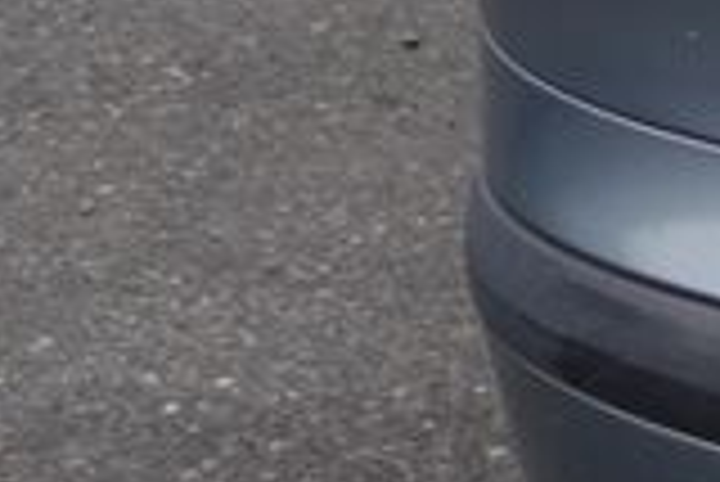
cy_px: -376
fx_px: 3583
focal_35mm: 179
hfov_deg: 9.6
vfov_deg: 7.5
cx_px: 1966
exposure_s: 1/1600
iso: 125
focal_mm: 10.4
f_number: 1.8
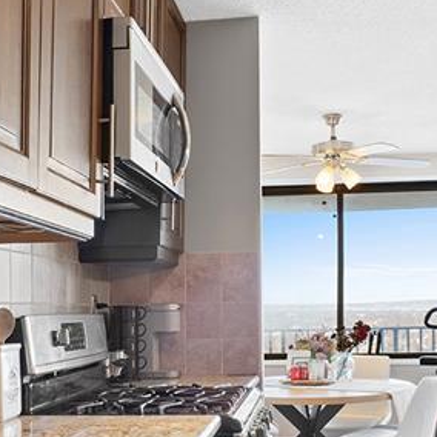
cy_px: 309
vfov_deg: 34.2
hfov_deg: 34.7
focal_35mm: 49
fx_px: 700
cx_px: 229
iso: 100
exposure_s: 1/20
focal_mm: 16
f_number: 8
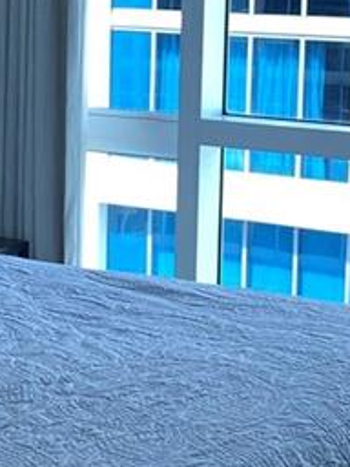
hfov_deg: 12.0
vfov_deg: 16.1
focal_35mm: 122
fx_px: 1645
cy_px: 181
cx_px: -7
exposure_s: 1/120
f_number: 1.8
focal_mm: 4.25
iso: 32
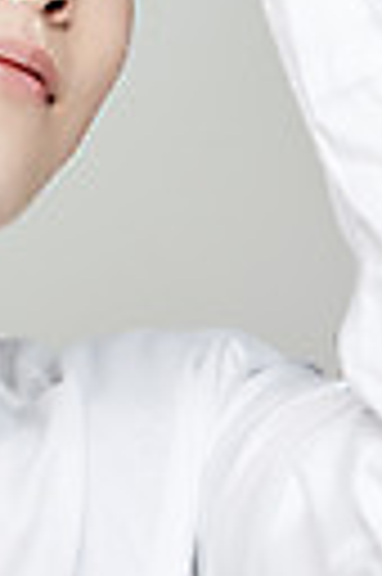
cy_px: -63
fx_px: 9974
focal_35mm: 625
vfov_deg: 3.3
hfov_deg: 2.2
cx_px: -56
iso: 64
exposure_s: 1/125
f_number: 8
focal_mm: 200
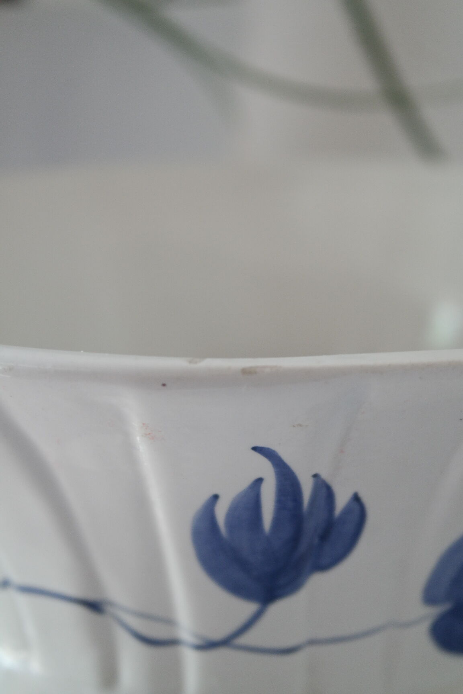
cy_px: 347
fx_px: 1331
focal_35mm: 69
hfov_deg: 19.7
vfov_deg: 29.2
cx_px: 232
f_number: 5.6
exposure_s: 1/30
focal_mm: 45
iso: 800
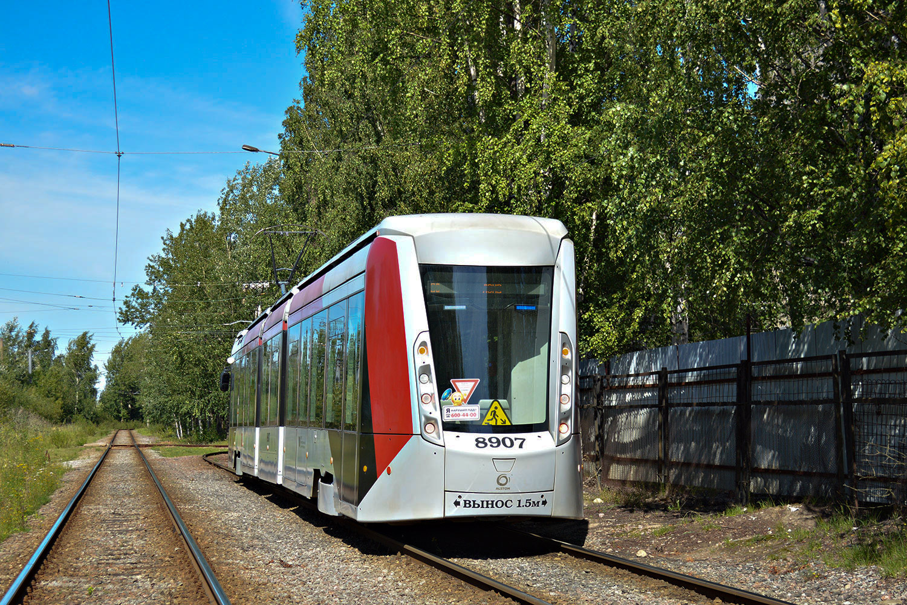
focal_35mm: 54
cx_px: 454
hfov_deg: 36.9
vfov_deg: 25.1
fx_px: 1360
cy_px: 302
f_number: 5
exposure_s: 1/640
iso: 200
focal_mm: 36
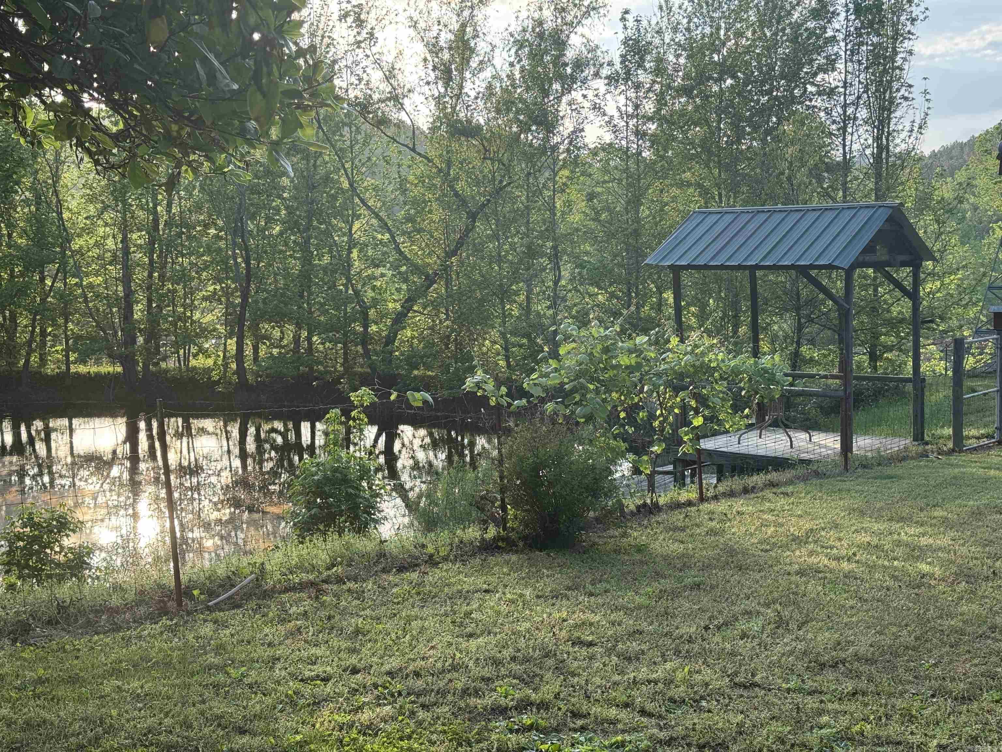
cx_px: 501
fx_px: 1389
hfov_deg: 39.7
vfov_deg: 30.3
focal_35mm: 48
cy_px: 376
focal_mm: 6.76
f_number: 1.78
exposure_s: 1/672
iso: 64
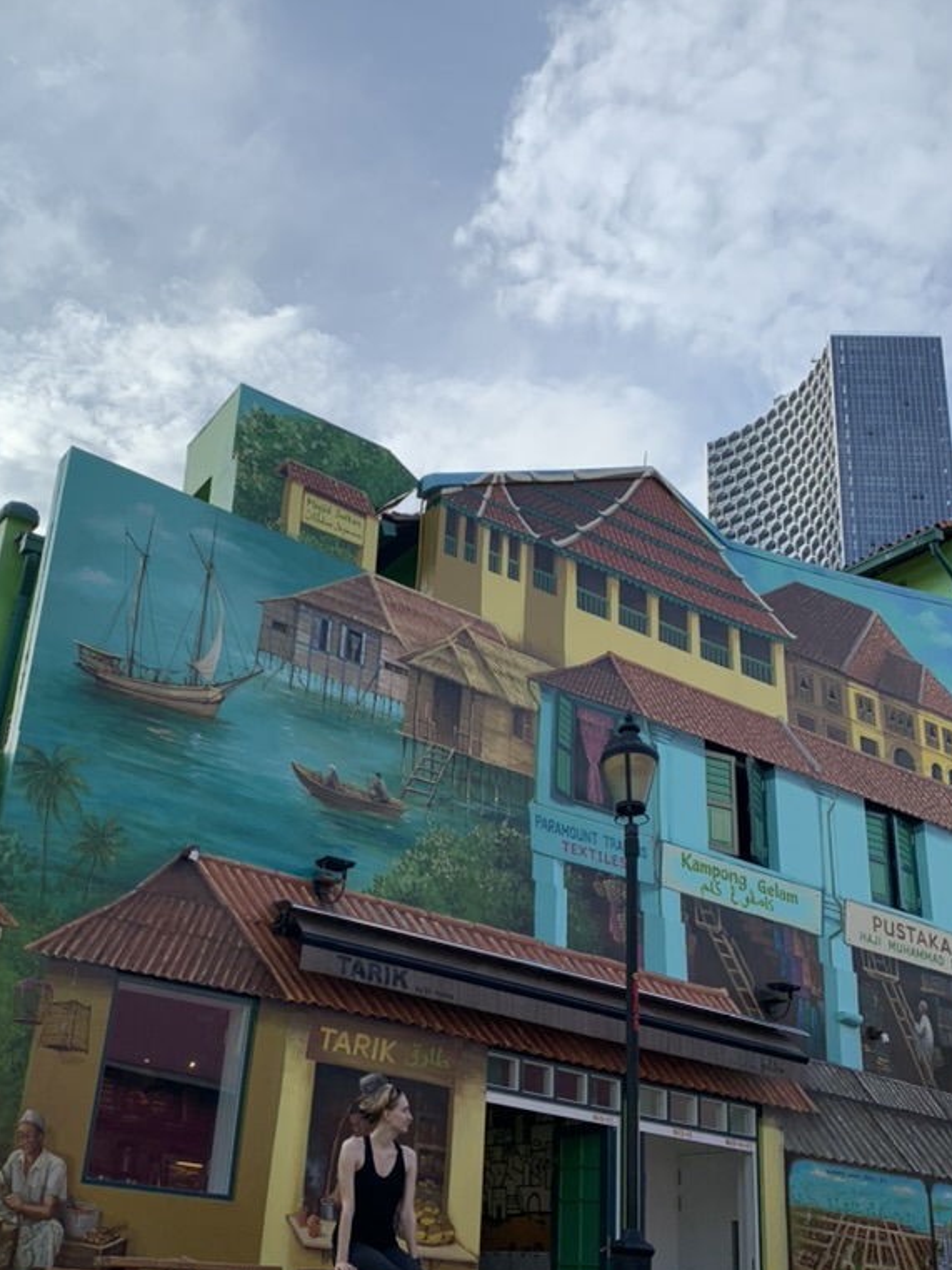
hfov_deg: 40.4
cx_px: 360
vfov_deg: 52.1
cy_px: 784
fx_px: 1283
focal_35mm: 35
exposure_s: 1/2075
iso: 25
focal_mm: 4.25
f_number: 1.8
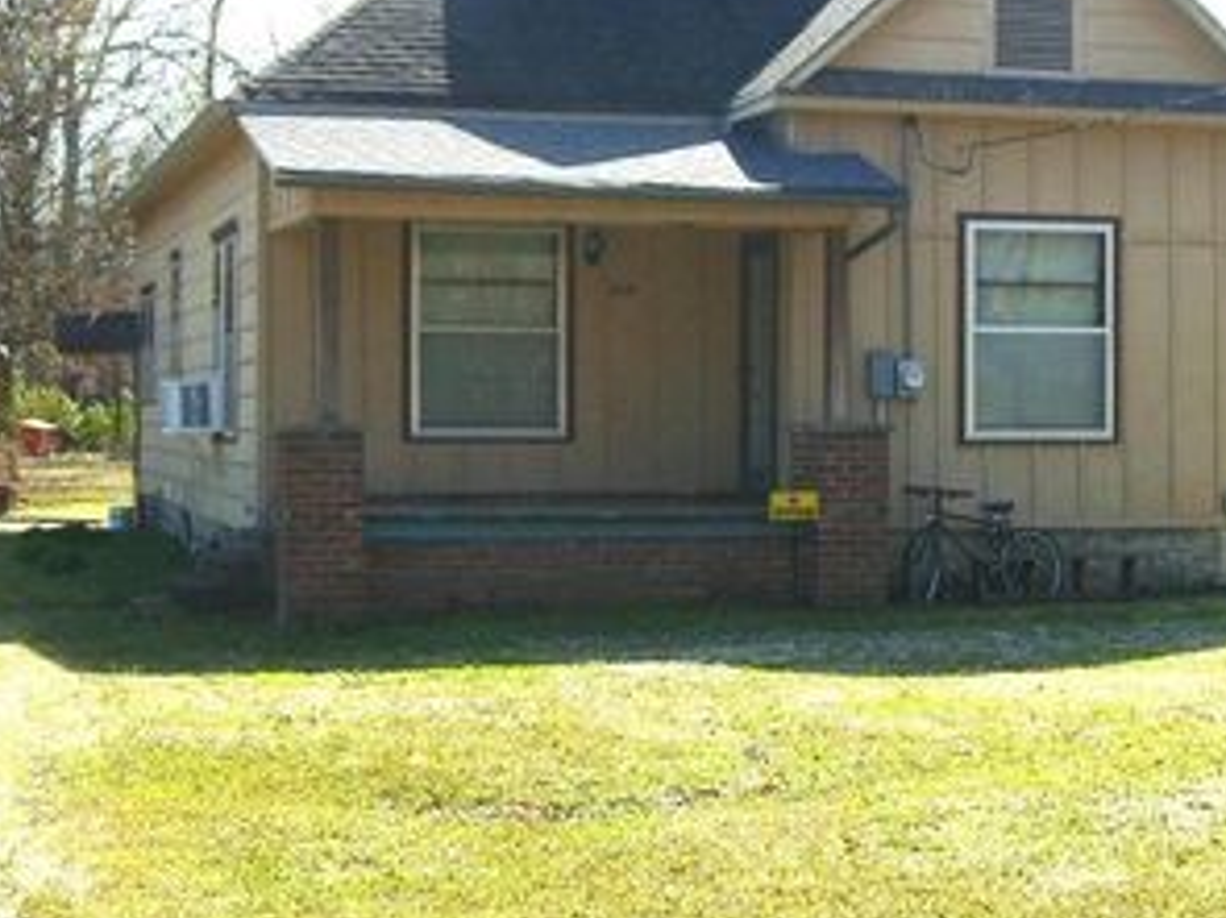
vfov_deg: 20.1
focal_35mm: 73
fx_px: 2584
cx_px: 603
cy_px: 380
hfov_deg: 26.7
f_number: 3
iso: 50
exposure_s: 1/750
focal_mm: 7.2
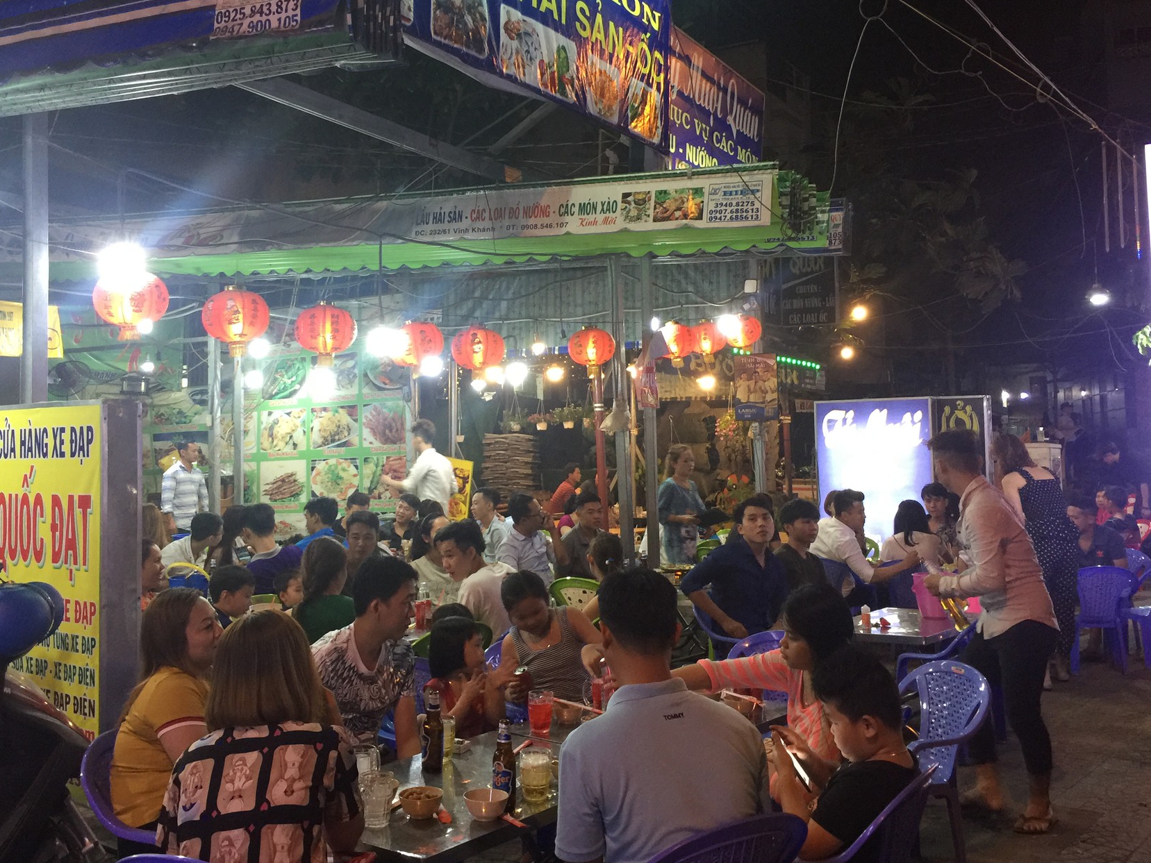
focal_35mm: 35
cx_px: 522
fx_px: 1164
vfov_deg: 40.6
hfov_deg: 52.5
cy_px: 383
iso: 100
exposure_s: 1/17
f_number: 2.2
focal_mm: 4.15
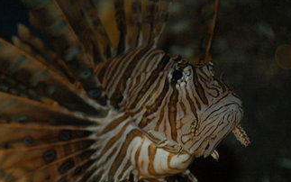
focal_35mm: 177
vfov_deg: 7.4
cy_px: 111
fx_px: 1404
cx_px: 97
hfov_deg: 11.8
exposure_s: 1/60
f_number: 5
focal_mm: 78
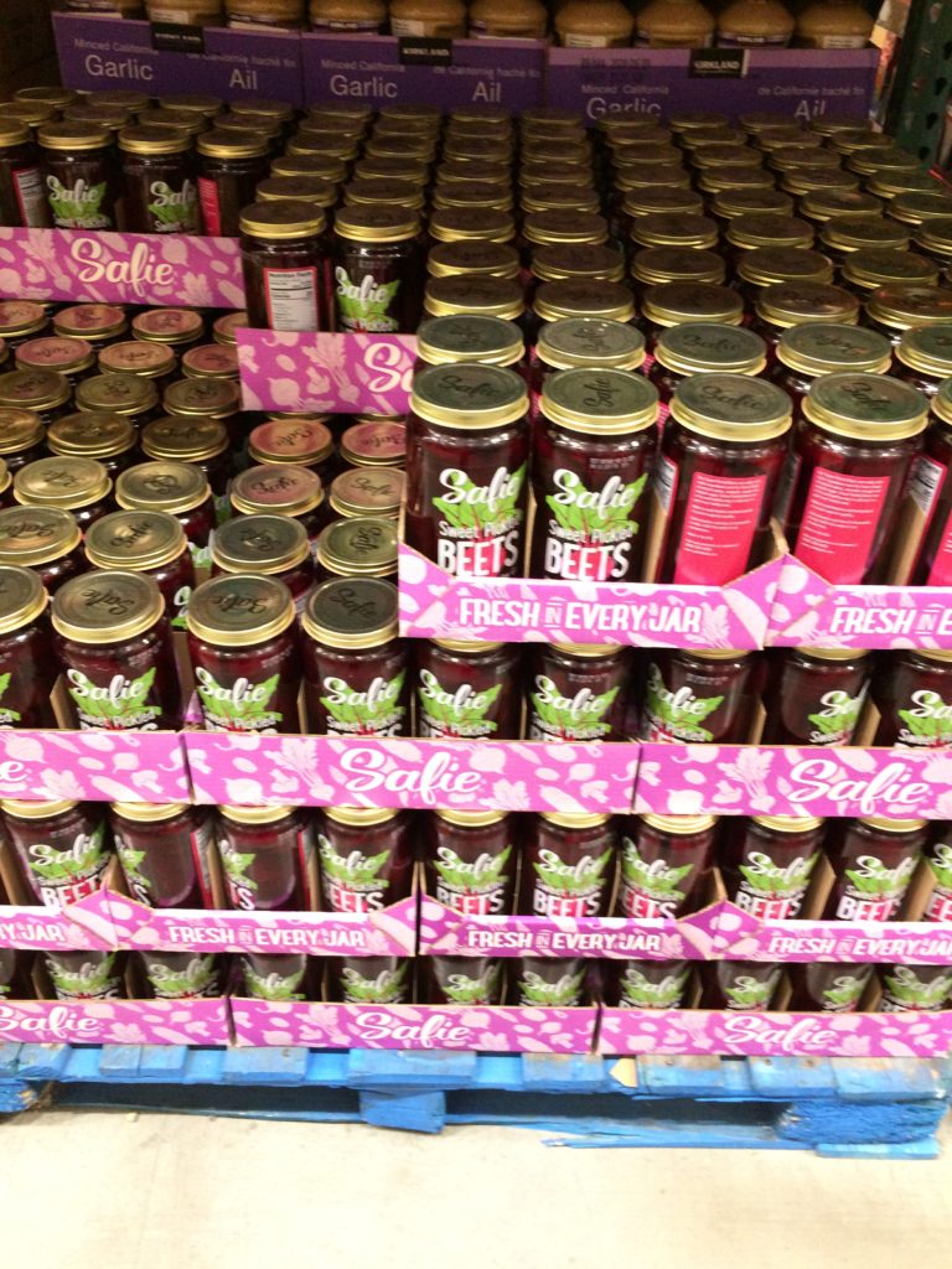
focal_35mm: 29
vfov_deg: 61.7
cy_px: 634
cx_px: 476
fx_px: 1063
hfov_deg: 48.2
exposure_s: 1/30
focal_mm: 4.15
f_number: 2.2
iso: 250
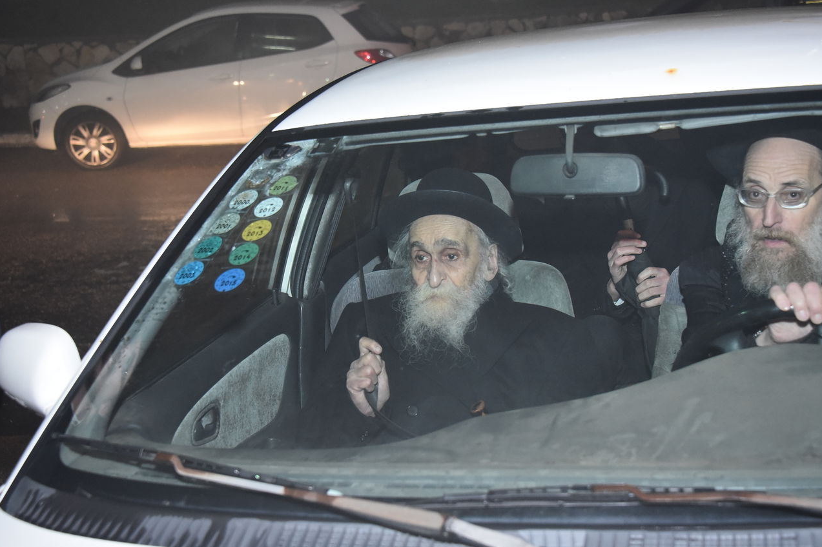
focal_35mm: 55
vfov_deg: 24.6
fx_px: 1255
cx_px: 440
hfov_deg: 36.2
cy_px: 289
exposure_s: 1/160
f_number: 5.6
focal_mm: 50
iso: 5000
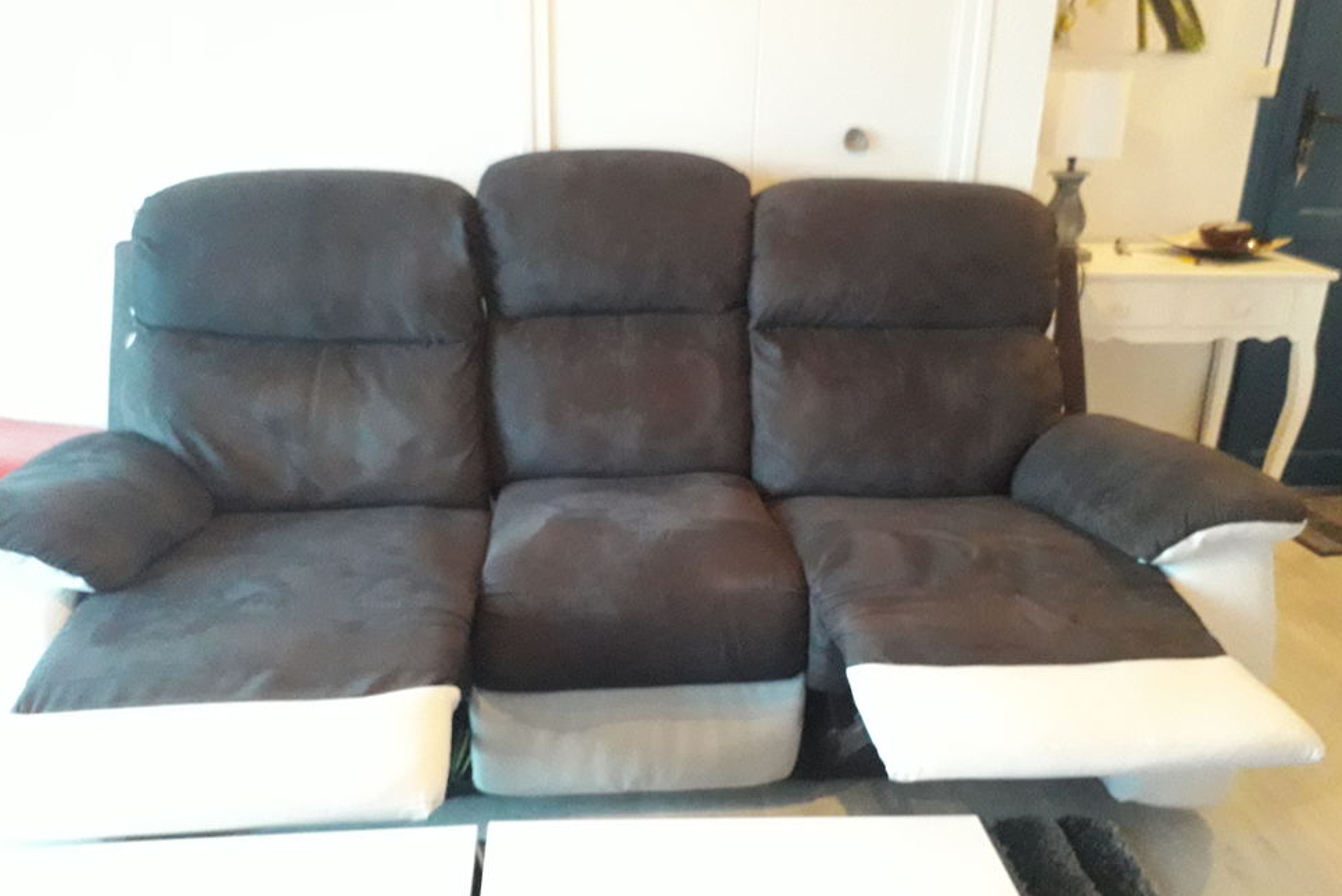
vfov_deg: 45.0
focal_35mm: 29
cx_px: 677
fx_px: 1081
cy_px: 452
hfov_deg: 63.6
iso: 800
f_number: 1.9
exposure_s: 1/17
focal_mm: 3.6
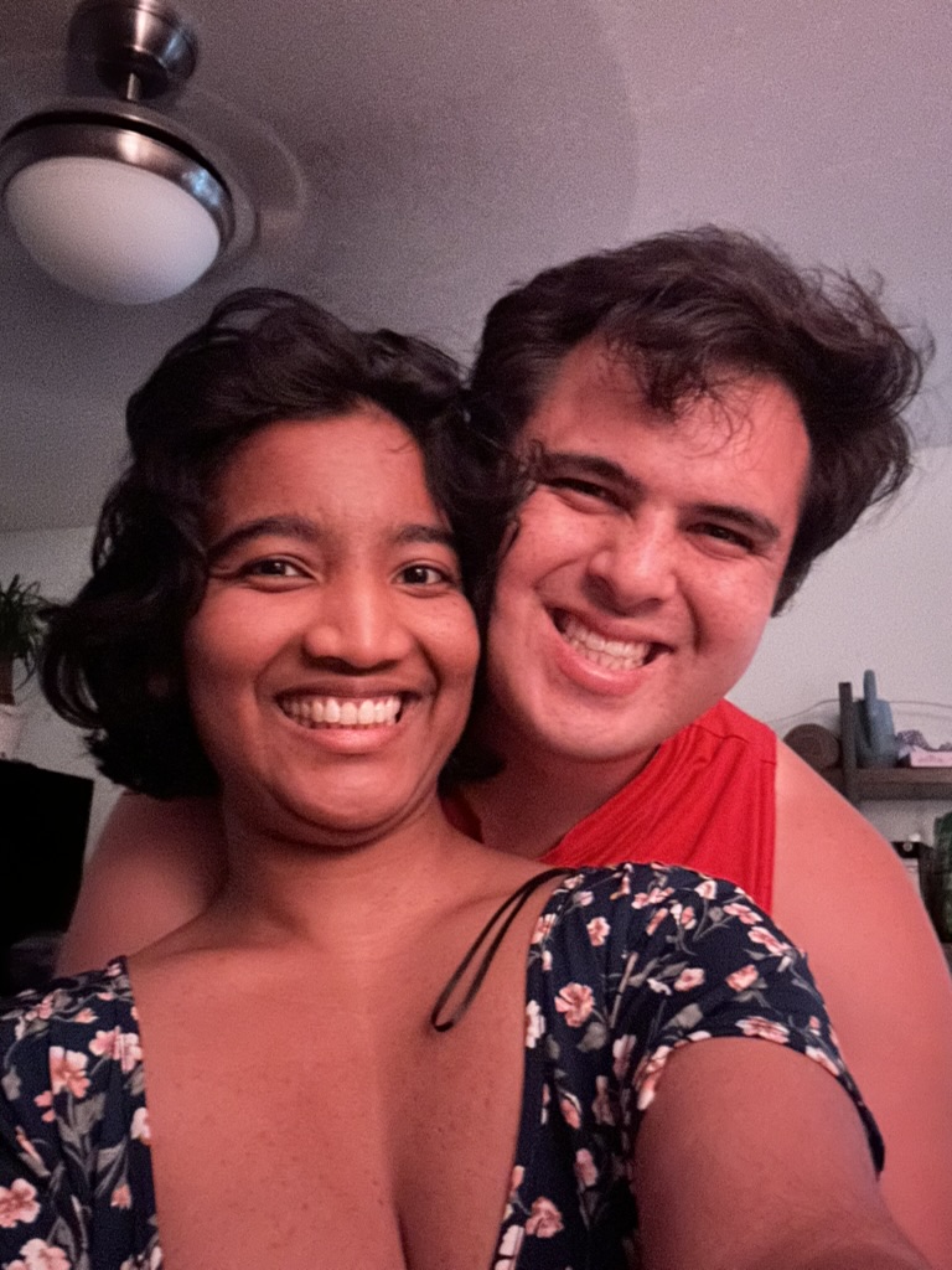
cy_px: 635
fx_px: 1100
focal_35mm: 30
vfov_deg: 60.0
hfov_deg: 46.8
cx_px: 476
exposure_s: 1/4
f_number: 1.9
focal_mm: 2.69
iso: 1250
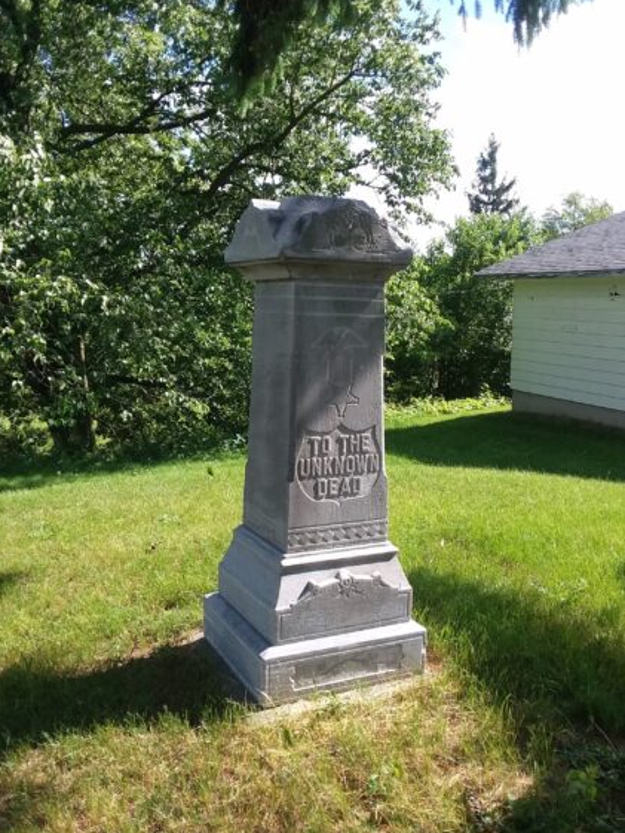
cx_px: 325
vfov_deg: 58.3
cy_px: 438
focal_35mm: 31
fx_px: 746
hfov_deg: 45.4
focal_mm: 2.47
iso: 40
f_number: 1.9
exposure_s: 1/622
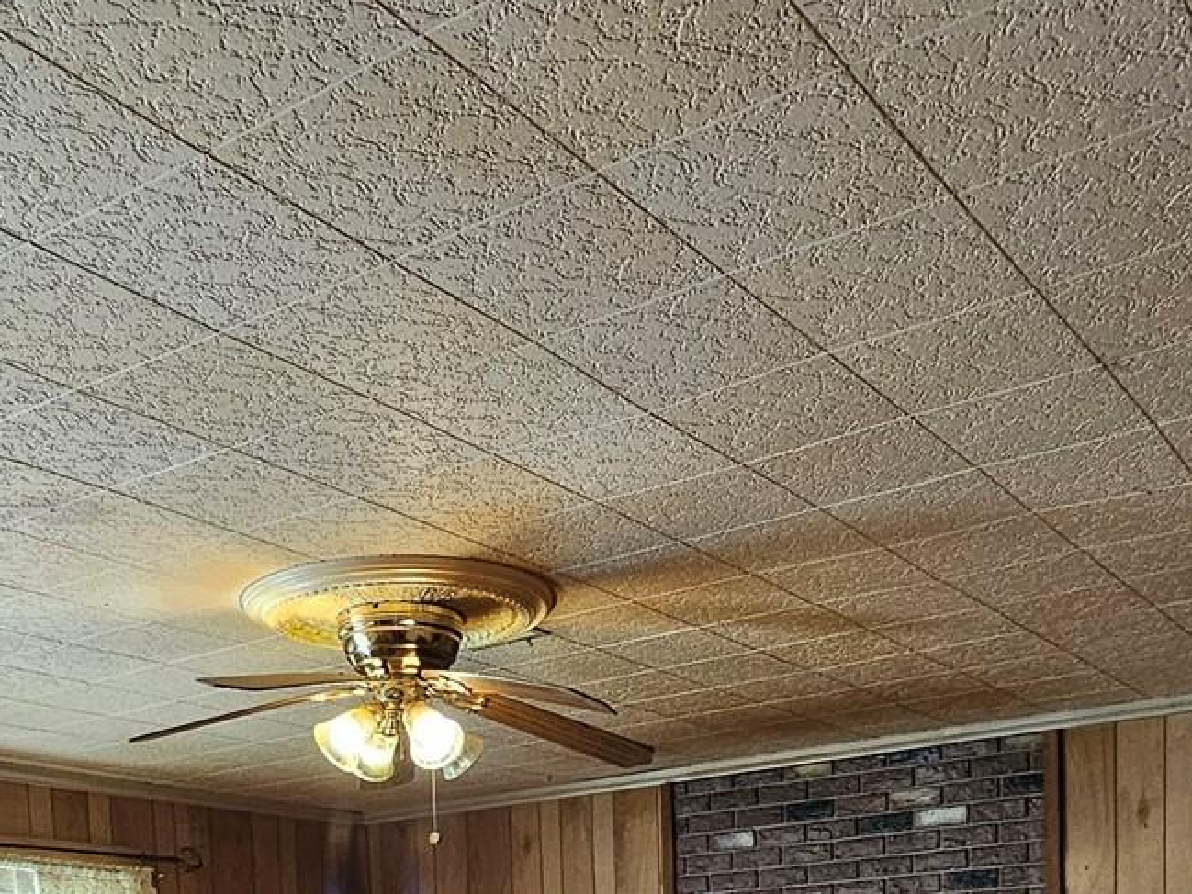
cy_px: 1179
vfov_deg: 28.5
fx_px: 1412
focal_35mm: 41
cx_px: 571
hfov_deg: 45.8
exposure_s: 1/60
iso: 200
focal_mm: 2.2
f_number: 2.2
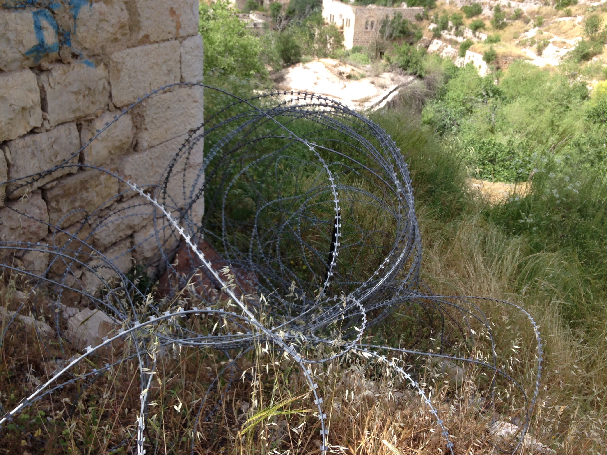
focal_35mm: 40
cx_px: 309
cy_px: 232
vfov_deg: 36.0
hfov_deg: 46.8
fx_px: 701
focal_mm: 4.12
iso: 50
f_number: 2.4
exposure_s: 1/583
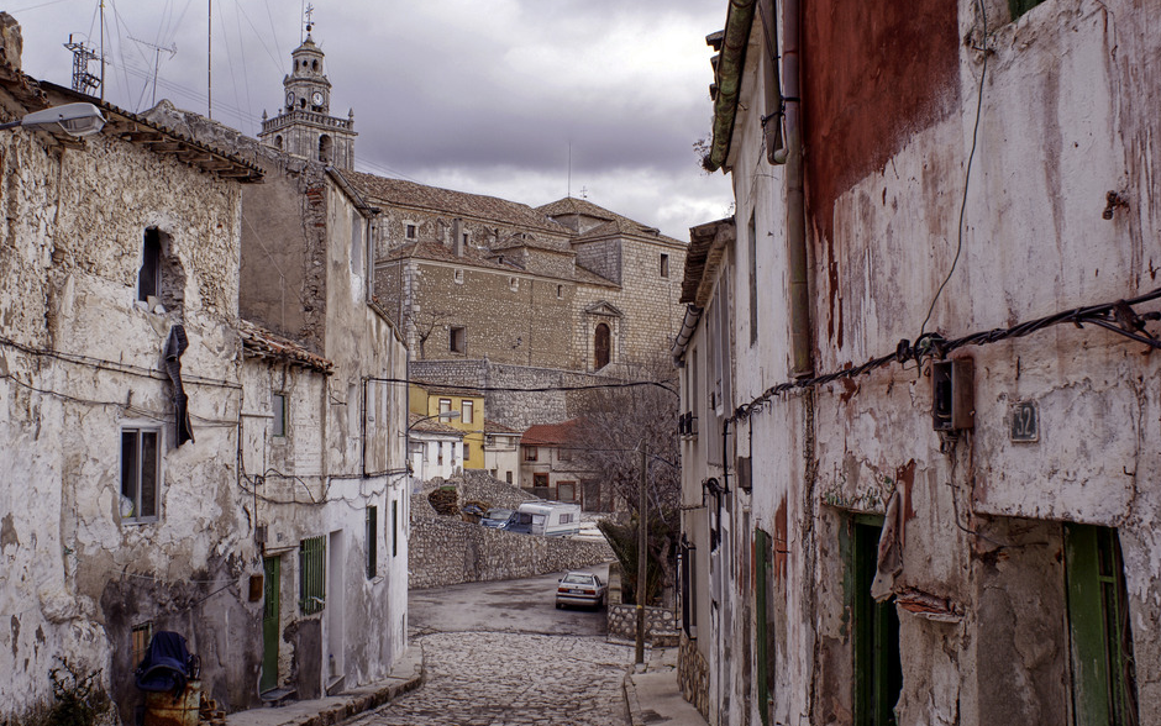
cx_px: 548
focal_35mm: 39
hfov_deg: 50.4
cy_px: 354
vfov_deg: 32.8
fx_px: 1234
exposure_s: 1/80
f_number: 10
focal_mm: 24
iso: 100
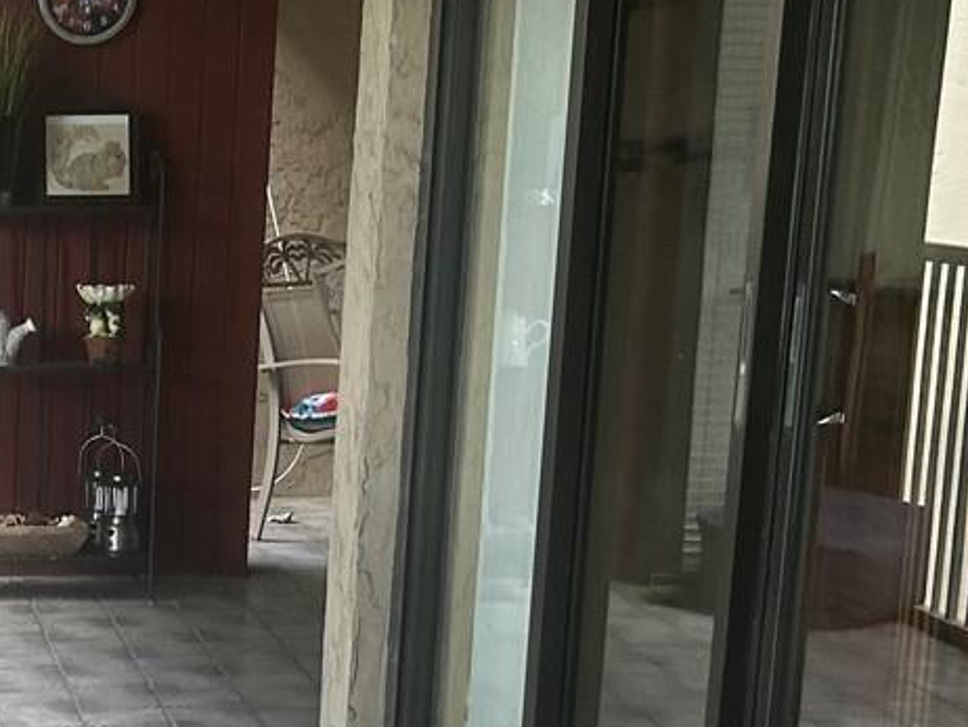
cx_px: -243
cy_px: 658
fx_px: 2518
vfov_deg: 16.2
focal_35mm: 90
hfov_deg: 20.2
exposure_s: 1/120
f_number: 1.5
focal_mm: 5.7
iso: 100
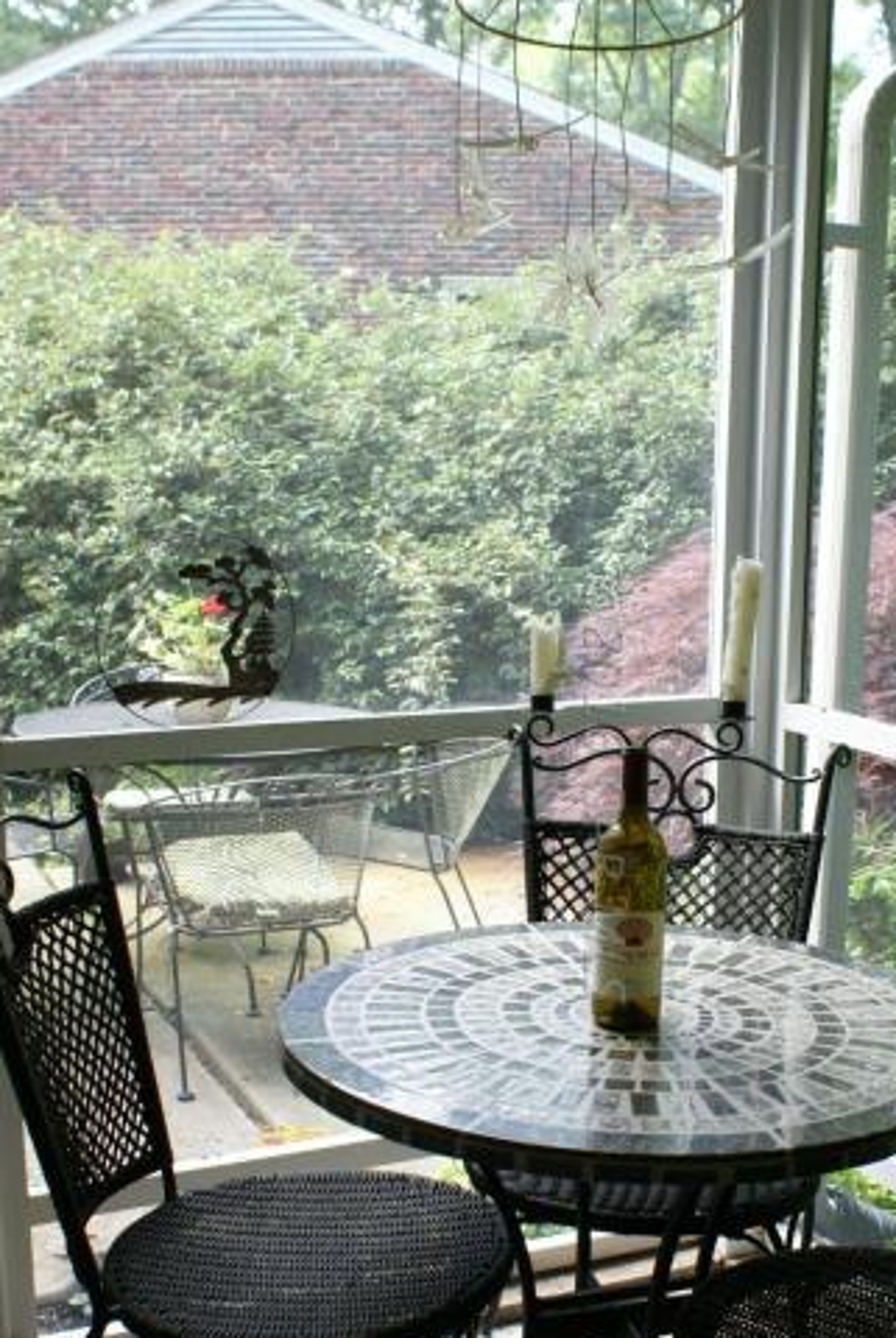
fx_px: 1785
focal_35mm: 48
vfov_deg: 40.9
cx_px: 604
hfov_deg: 28.0
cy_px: 789
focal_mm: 20
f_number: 5.6
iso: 100
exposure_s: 1/50
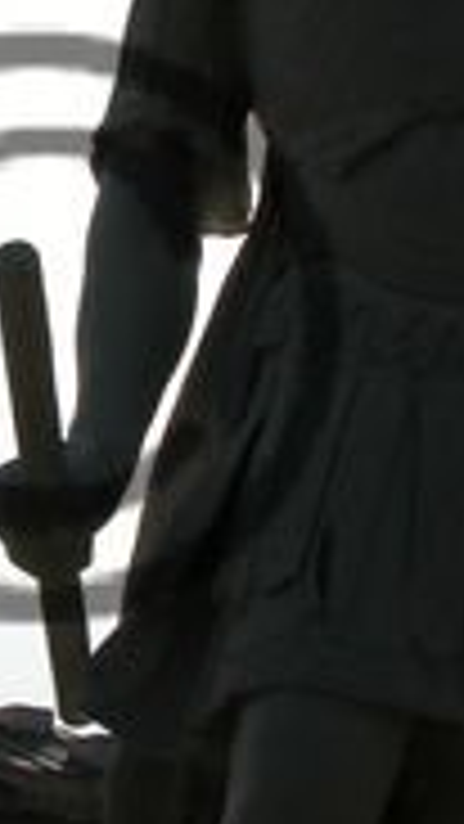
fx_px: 2733
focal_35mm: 125
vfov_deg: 17.1
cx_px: 36
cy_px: 329
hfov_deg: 9.7
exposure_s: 1/1014
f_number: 8
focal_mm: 8.9
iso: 100
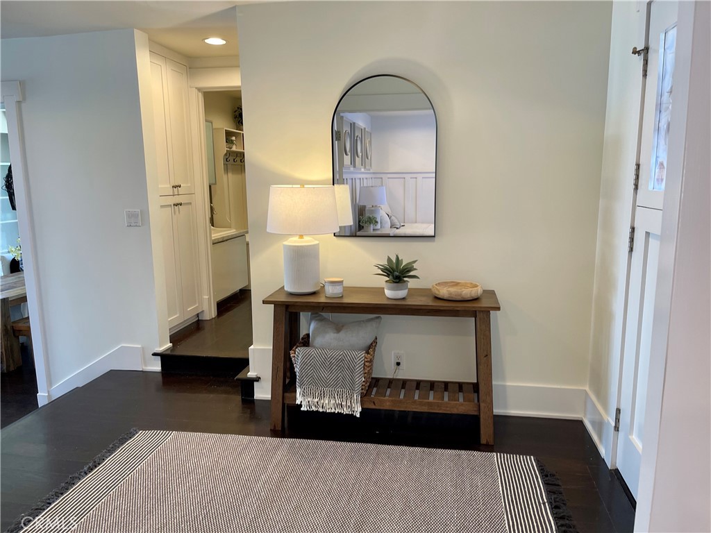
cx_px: 356
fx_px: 534
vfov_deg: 53.1
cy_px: 266
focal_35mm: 26
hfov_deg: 67.3
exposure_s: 1/60
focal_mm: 5.1
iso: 64
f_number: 1.6
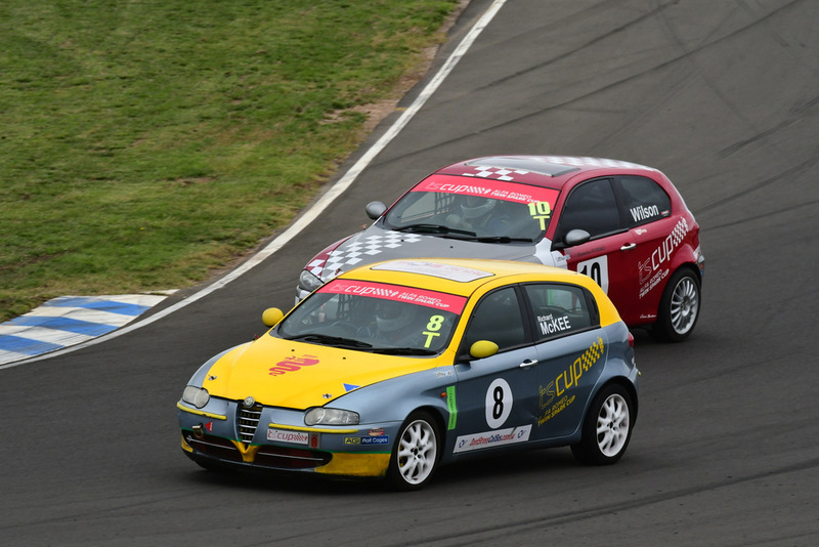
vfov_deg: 2.4
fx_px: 13313
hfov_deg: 3.5
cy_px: 274
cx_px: 410
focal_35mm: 585
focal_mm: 390
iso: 640
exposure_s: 1/640
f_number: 11
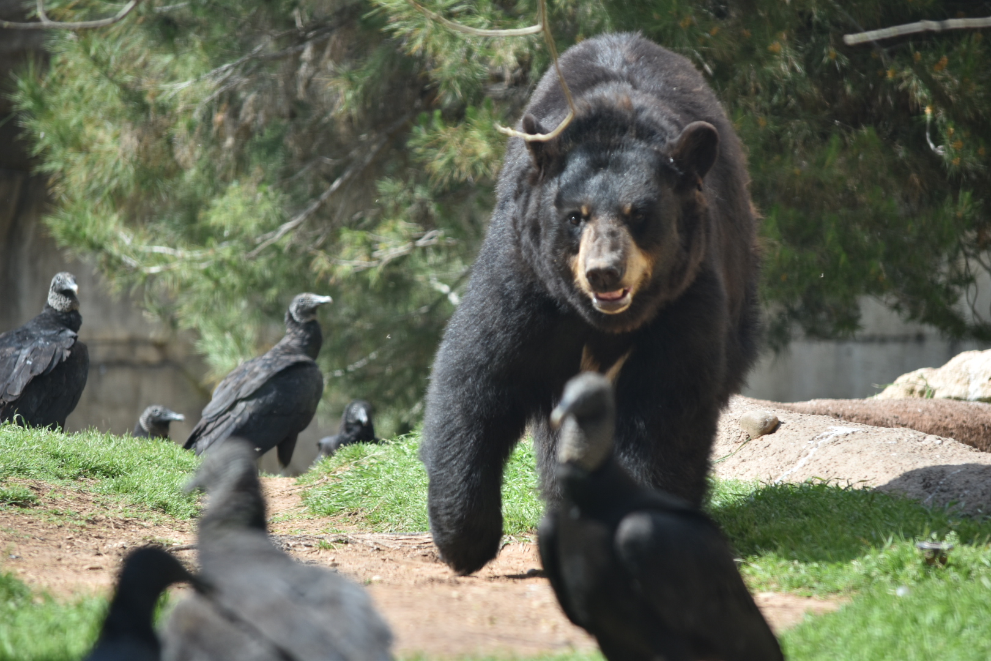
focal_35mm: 292
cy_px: 330
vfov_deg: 4.7
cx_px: 496
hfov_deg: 7.0
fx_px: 8051
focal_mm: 195
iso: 200
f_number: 5
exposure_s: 1/500
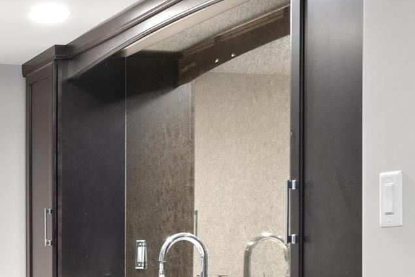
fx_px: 1049
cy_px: 247
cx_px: -27
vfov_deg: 14.9
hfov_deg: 21.4
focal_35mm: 91
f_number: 6.3
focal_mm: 18
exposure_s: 1/1.67
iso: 800
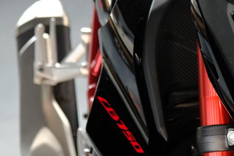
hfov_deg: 9.6
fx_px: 1359
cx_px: 311
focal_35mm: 209
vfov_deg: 6.6
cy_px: 70
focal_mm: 46.3
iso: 800
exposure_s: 1/30
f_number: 4
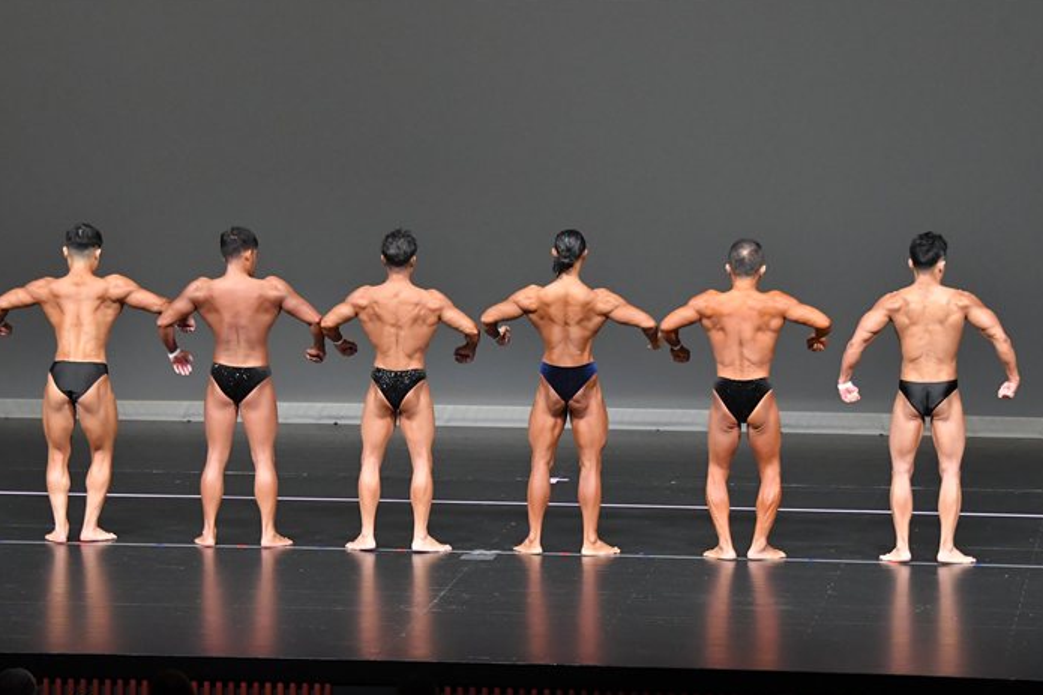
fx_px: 5069
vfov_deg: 7.8
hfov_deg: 11.7
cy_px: 378
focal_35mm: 175
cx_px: 506
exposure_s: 1/400
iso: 5000
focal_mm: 105
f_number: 5.6
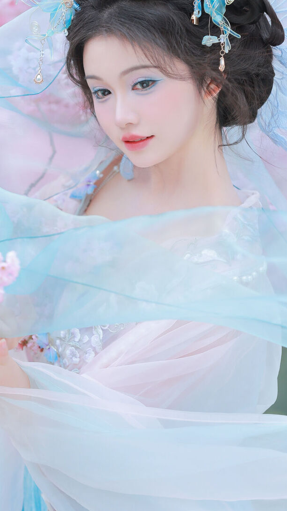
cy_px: 195
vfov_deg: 7.8
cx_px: 115
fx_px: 3722
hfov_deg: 4.4
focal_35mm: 275
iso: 250
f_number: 2.8
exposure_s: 1/400
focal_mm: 182
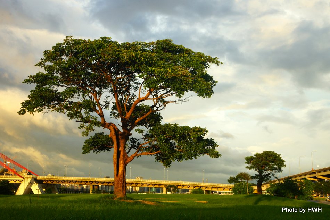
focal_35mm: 52
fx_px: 481
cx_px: 165
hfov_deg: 37.8
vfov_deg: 25.8
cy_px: 110
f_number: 18
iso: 200
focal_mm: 35
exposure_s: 1/13
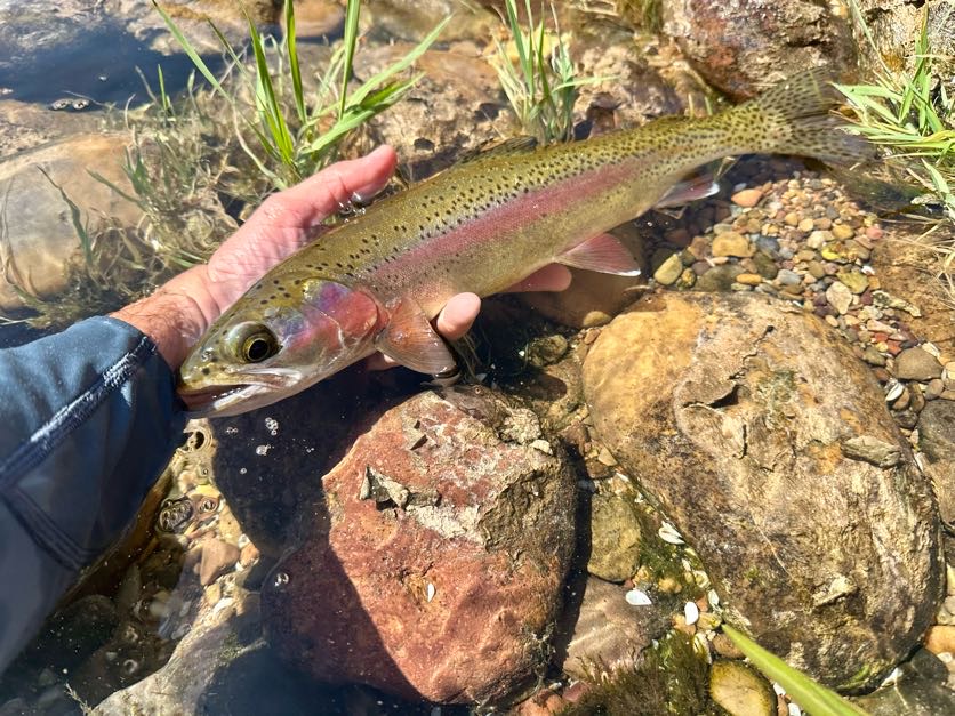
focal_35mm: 24
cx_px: 478
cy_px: 358
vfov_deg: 56.8
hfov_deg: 71.6
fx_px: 662
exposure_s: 1/1779
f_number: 1.78
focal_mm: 6.86
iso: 80
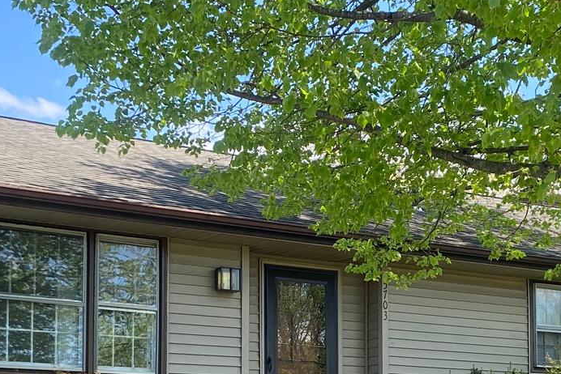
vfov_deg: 16.6
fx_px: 1247
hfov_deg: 25.2
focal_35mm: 80
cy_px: 393
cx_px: 386
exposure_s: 1/637
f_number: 1.8
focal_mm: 4.25
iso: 32
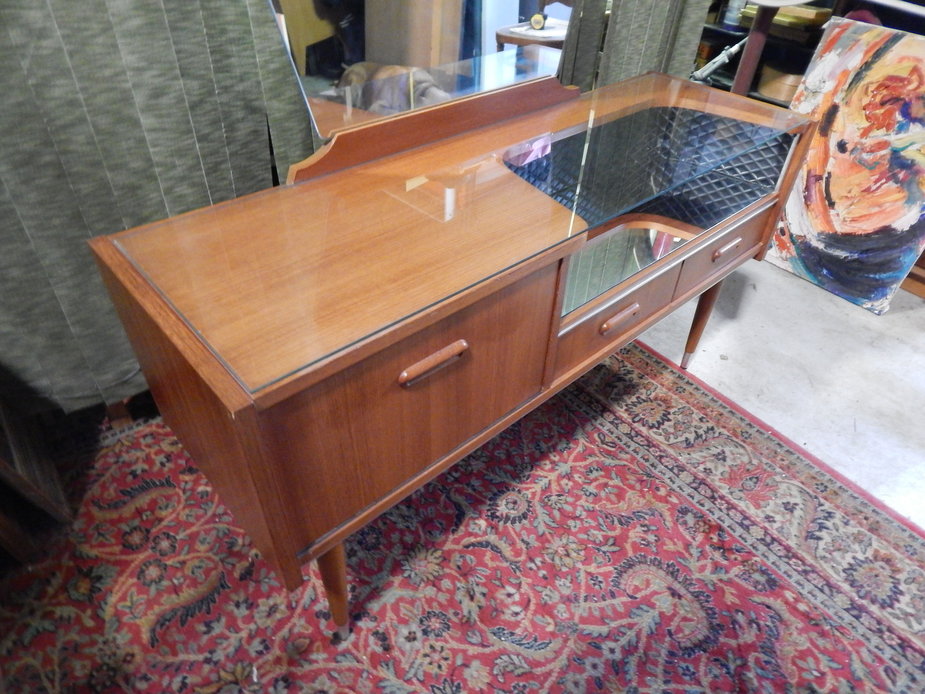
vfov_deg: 61.1
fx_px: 588
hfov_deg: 76.4
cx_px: 462
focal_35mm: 22
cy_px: 347
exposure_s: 1/3
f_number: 3
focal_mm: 4
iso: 800
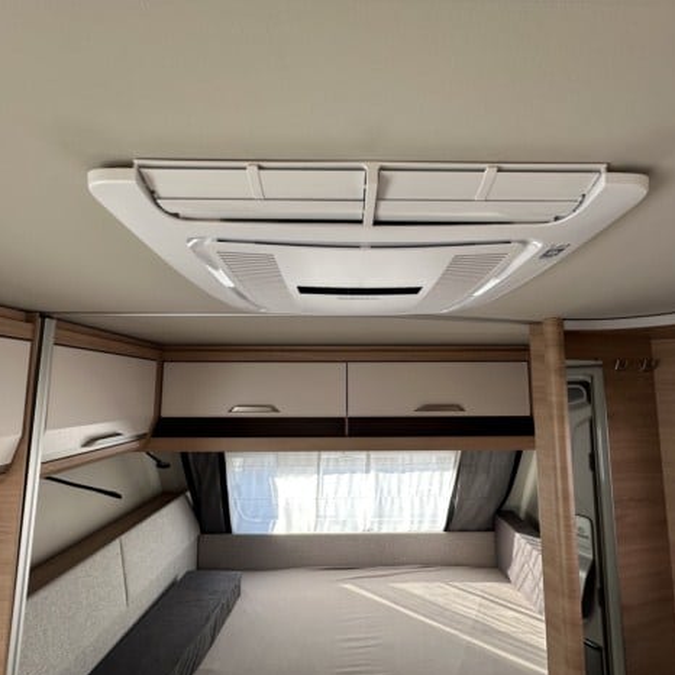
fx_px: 375
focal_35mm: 17
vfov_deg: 84.0
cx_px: 348
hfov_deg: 83.9
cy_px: 346
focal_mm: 2.22
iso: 80
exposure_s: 1/99
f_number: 2.2
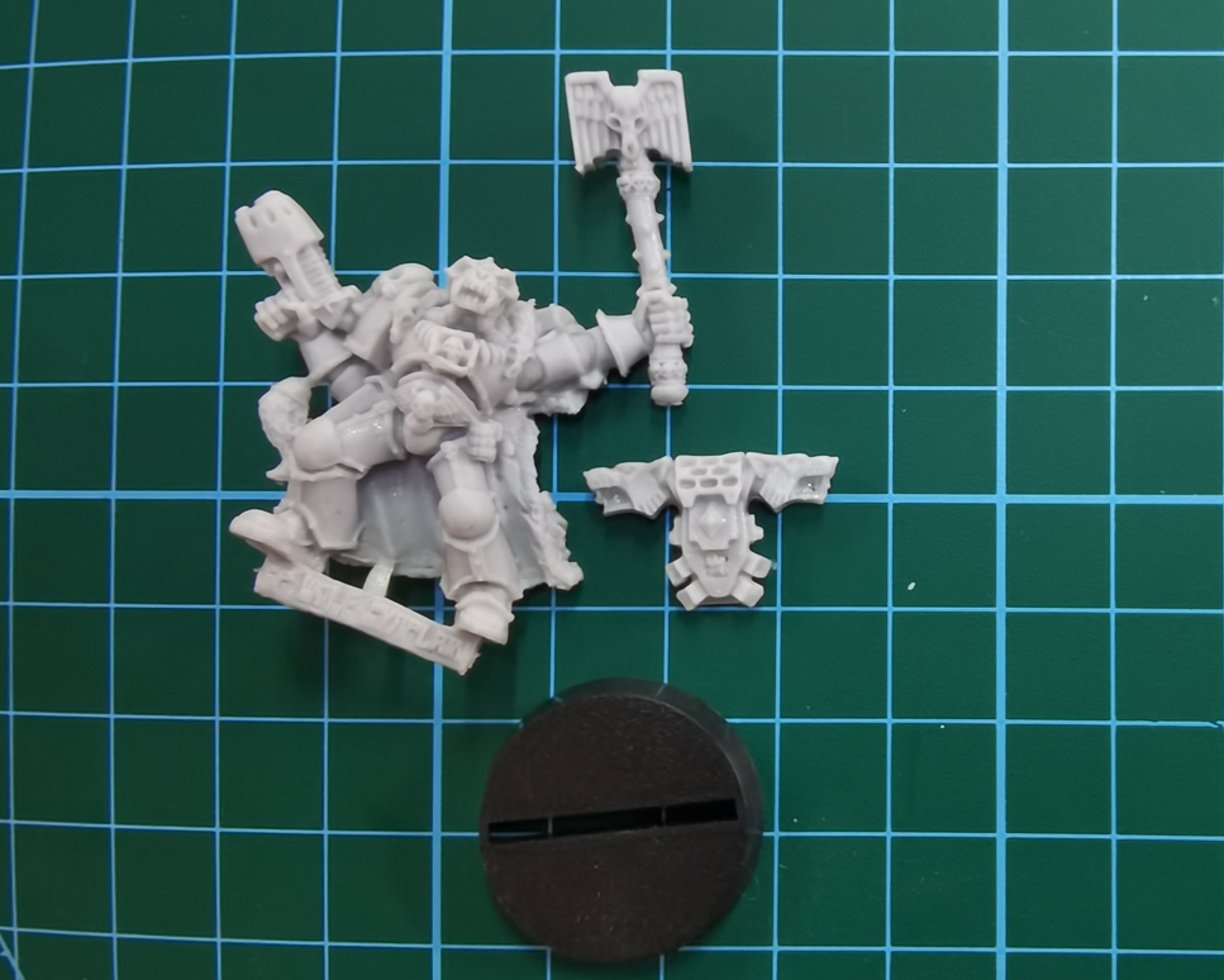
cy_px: 501
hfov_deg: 62.1
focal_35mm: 28
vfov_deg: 51.5
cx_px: 660
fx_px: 1015
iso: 500
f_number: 2.2
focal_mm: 2.26
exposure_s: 1/25
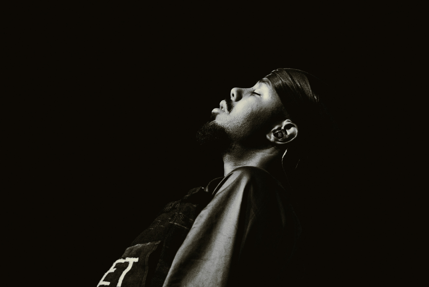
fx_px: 2003
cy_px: 144
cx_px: 214
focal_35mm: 168
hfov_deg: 12.2
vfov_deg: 8.2
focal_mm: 168
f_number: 5.6
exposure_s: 1/250
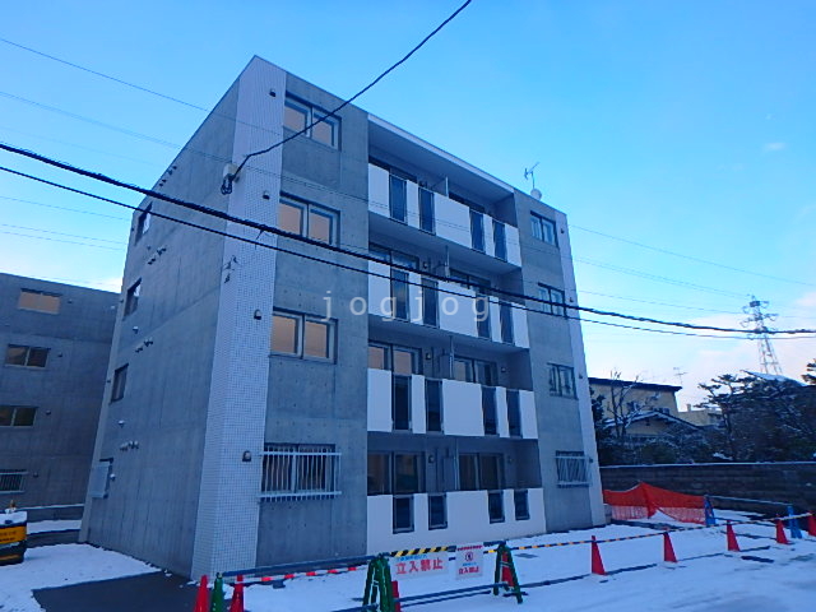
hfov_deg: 79.0
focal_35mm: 21
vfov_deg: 63.4
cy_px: 306
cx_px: 408
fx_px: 495
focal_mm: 3.7
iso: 125
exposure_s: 1/400
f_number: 3.5
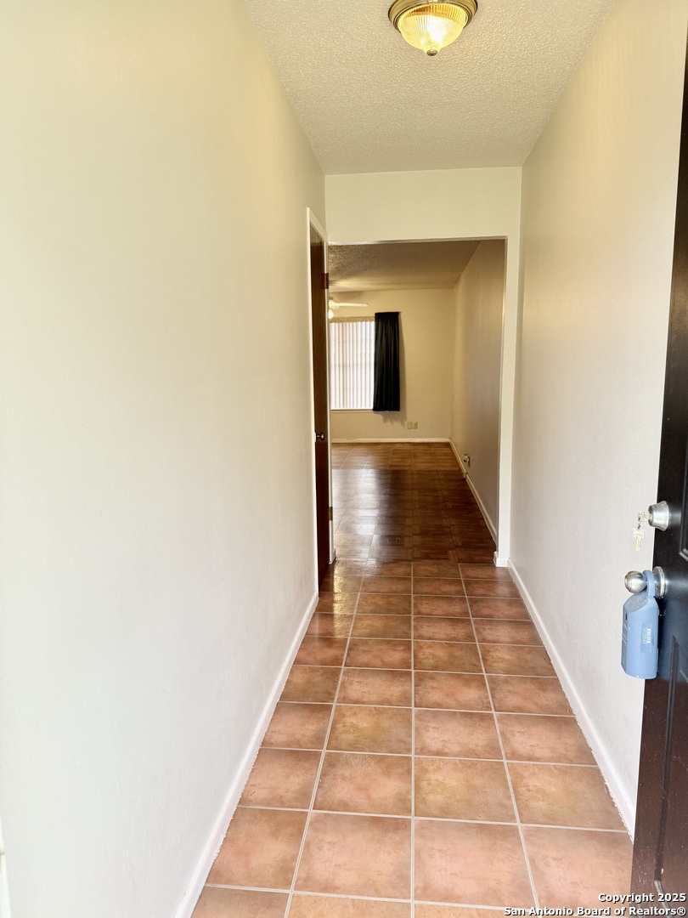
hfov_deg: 56.8
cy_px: 459
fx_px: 636
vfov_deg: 71.6
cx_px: 344
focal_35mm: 24
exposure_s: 1/120
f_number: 1.78
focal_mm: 6.76
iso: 125
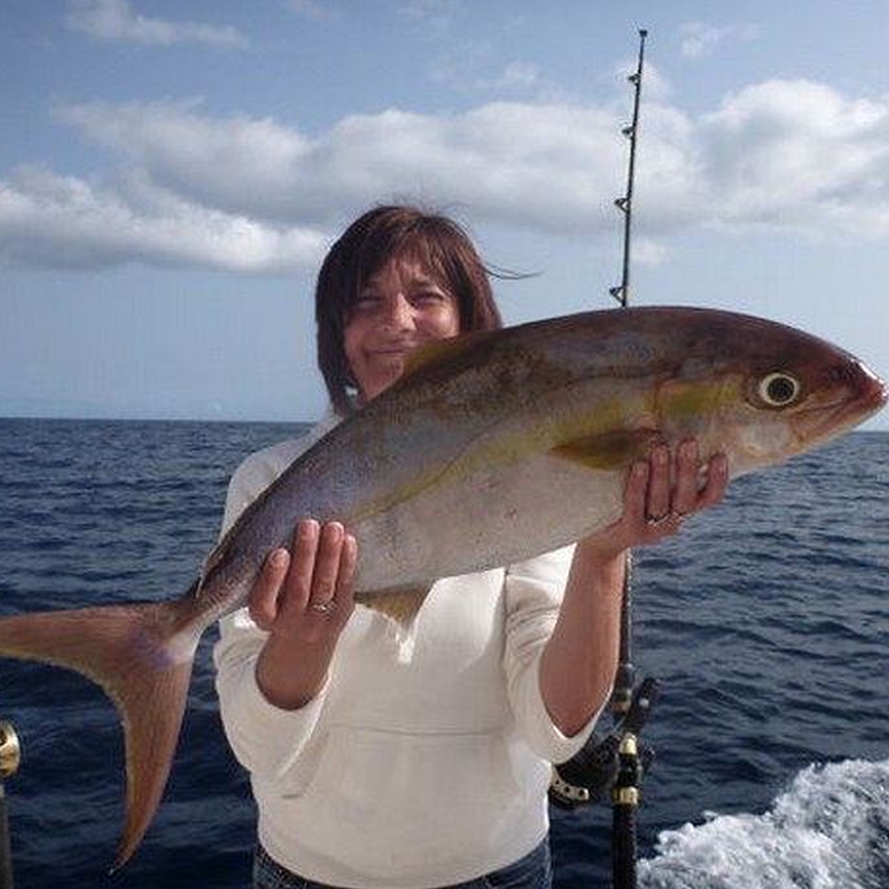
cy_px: 446
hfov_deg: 48.4
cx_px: 477
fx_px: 988
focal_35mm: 34
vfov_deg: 48.5
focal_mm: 4.9
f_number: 3.3
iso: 100
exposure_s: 1/1300
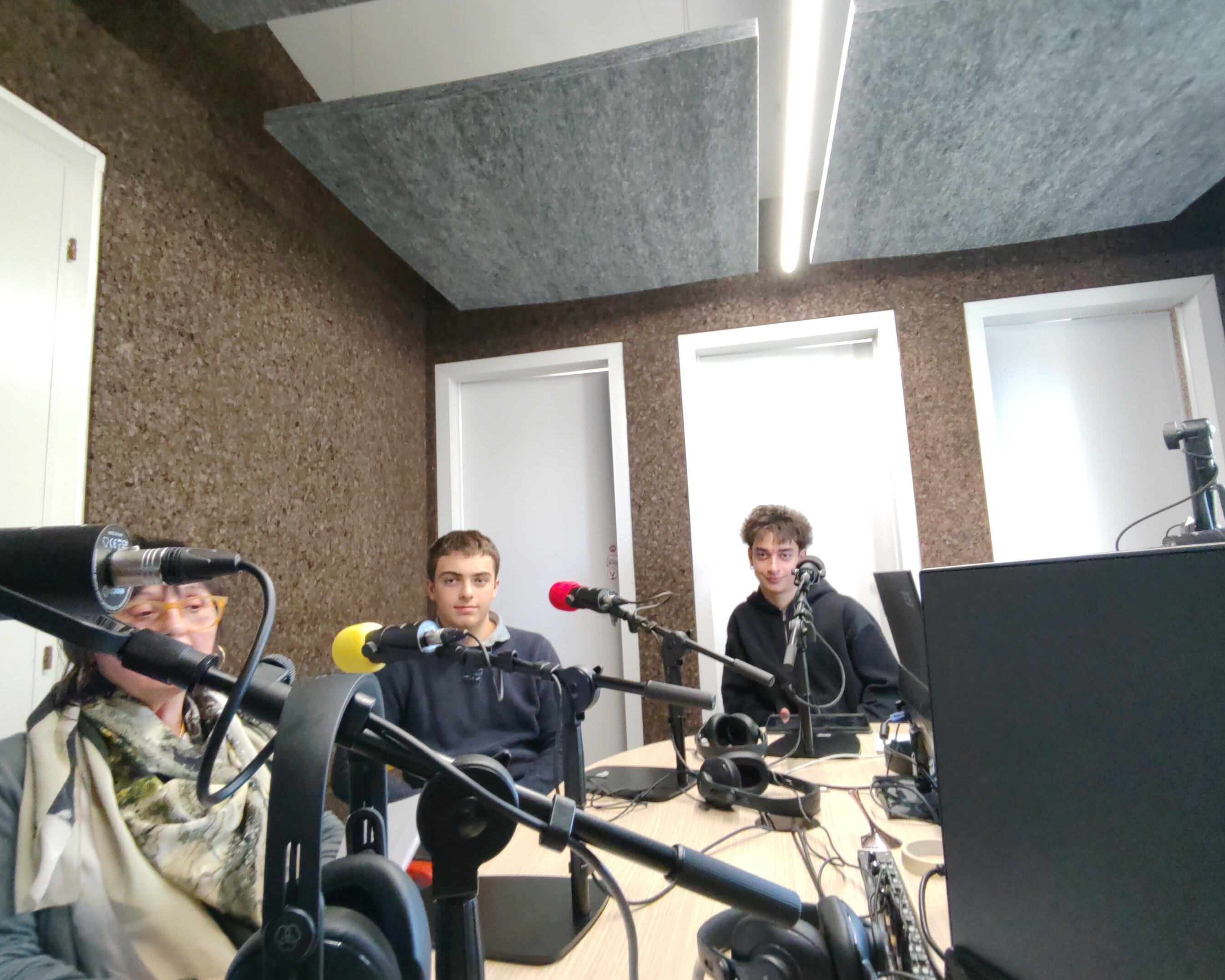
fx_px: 689
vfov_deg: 70.8
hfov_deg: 83.3
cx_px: 610
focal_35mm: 19
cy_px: 495
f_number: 2.4
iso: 2000
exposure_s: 1/33
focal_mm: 2.66
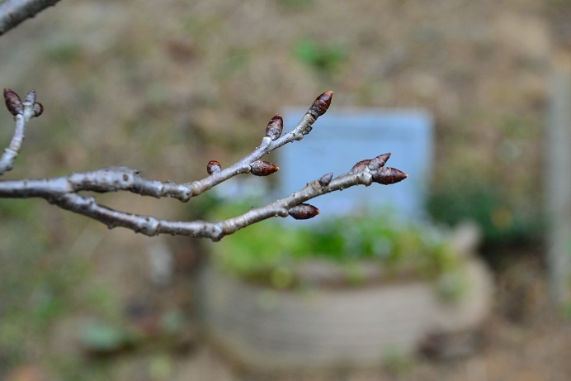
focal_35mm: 87
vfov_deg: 15.7
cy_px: 190
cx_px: 286
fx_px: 1380
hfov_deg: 23.4
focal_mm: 58
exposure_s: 1/125
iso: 800
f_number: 7.1
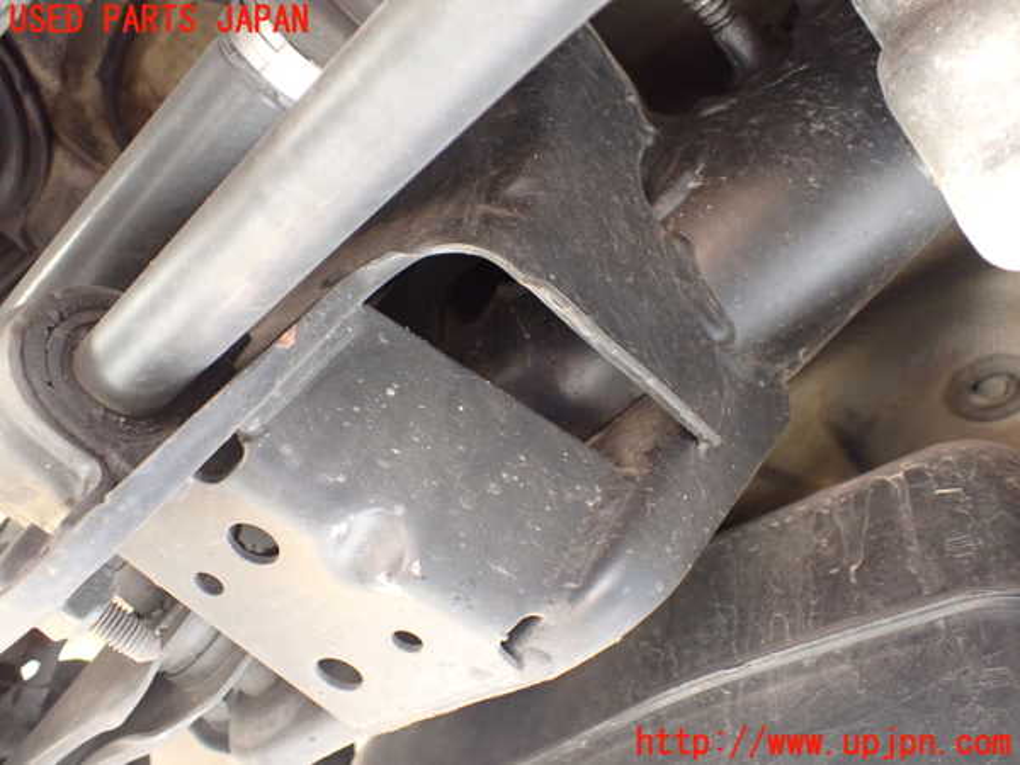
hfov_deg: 60.0
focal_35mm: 30
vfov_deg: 46.8
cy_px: 382
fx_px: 884
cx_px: 510
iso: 1000
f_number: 2.3
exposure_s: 1/30
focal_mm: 5.4
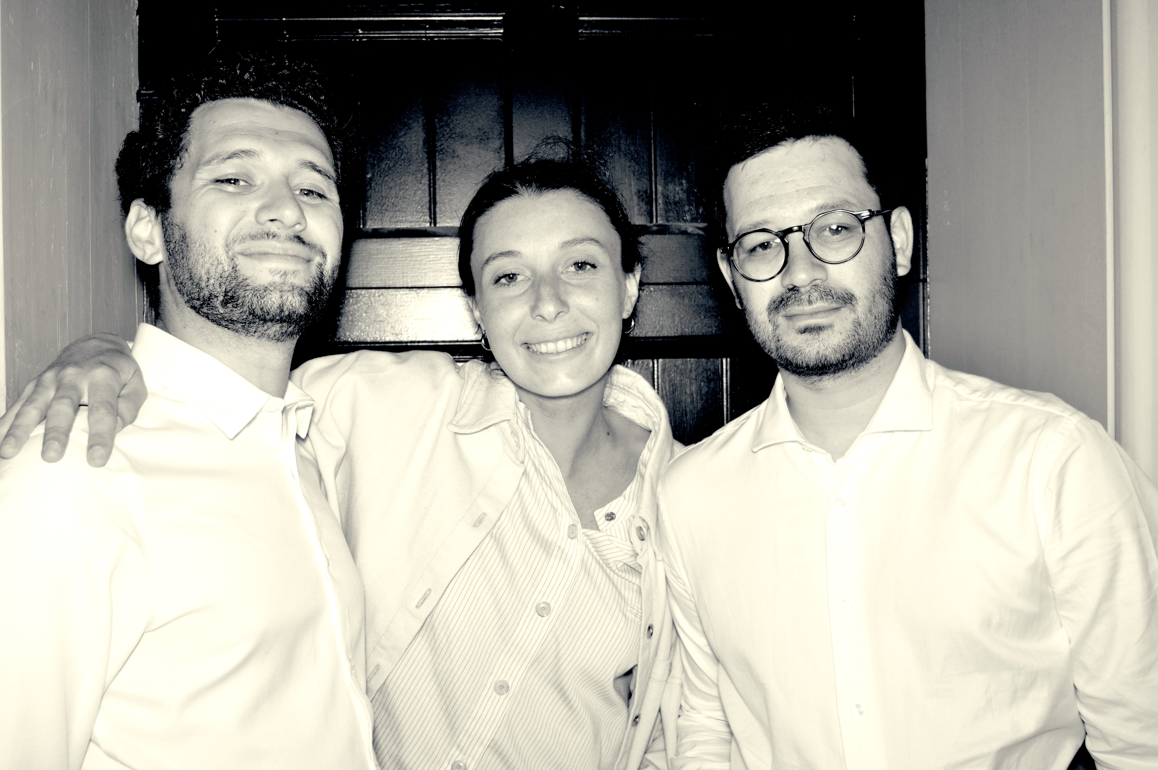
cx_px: 579
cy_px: 385
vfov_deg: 34.1
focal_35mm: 39
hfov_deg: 49.6
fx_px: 1253
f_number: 5.6
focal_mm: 26
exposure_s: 1/100
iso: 400
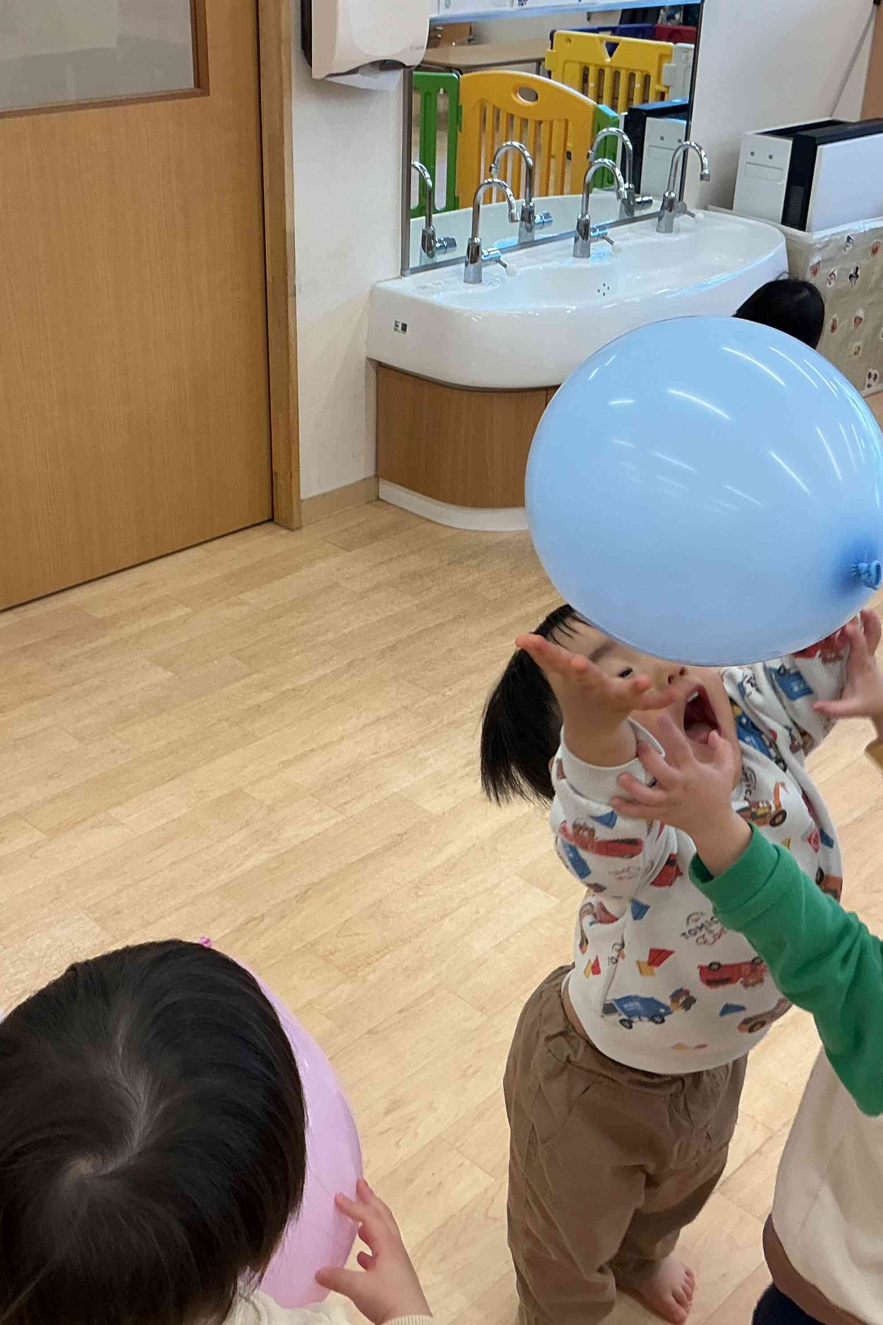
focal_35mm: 41
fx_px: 1509
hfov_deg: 32.6
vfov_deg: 47.4
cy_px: 660
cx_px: 432
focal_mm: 3
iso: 50
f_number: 1.8
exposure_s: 1/120
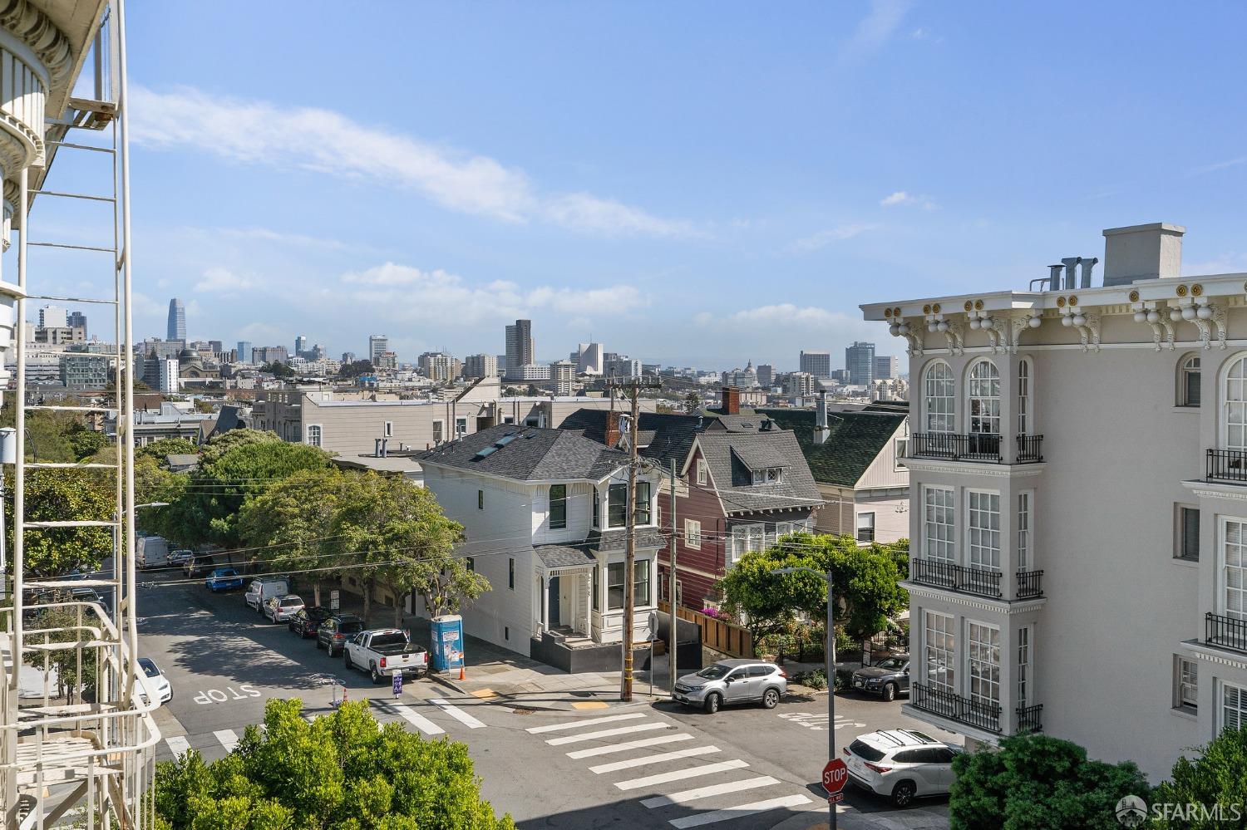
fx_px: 1108
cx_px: 624
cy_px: 415
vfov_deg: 41.1
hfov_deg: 58.7
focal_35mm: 32
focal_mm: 32
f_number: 8
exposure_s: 1/2000
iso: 400
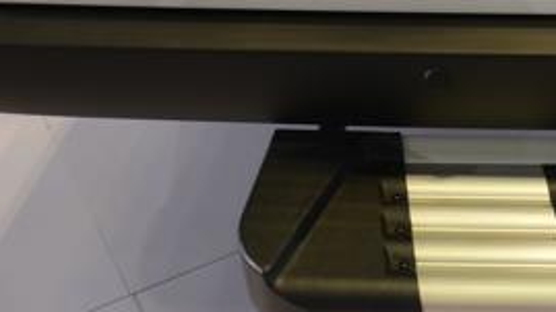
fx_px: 1238
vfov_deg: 14.0
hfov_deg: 23.3
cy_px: -51
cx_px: 659
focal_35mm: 84
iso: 400
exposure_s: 1/80
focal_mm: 18
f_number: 4.5
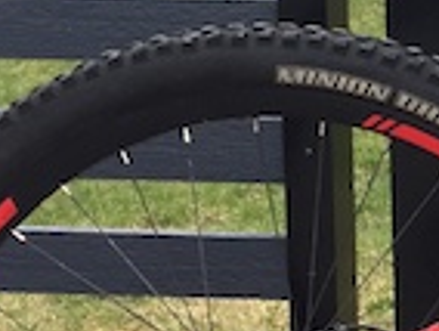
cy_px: 201
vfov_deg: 9.1
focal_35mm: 163
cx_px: 999
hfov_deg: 10.6
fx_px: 2071
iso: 32
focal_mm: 4.15
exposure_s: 1/246
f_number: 2.2
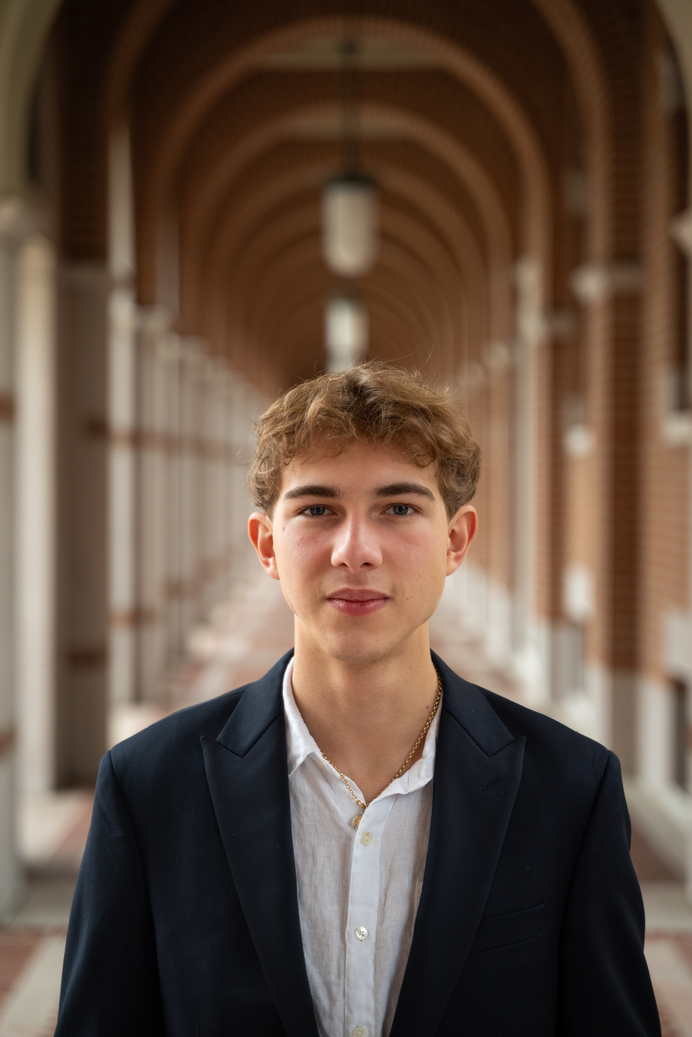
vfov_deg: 27.0
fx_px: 2160
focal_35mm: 75
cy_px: 518
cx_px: 346
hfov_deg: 18.2
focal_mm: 75
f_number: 2.8
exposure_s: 1/400
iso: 720
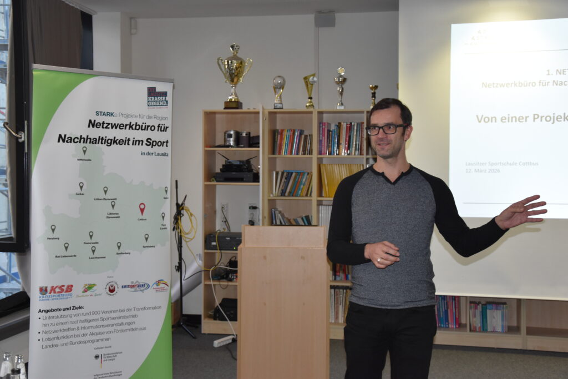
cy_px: 190
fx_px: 805
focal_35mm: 51
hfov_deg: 38.9
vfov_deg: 26.5
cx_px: 284
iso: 1100
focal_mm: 34
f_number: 4.2
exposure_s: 1/60
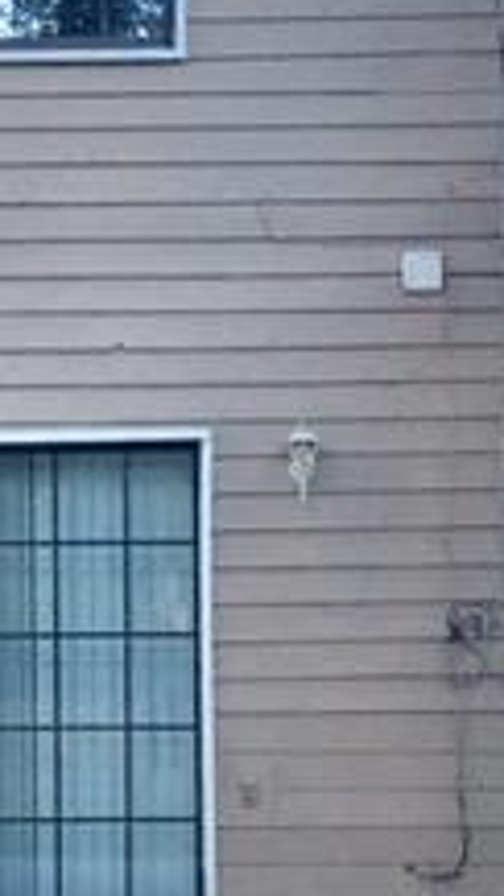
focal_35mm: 93
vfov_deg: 22.8
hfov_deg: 13.0
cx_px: 124
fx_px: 2210
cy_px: 603
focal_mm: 4.15
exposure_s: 1/30
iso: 40
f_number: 2.2
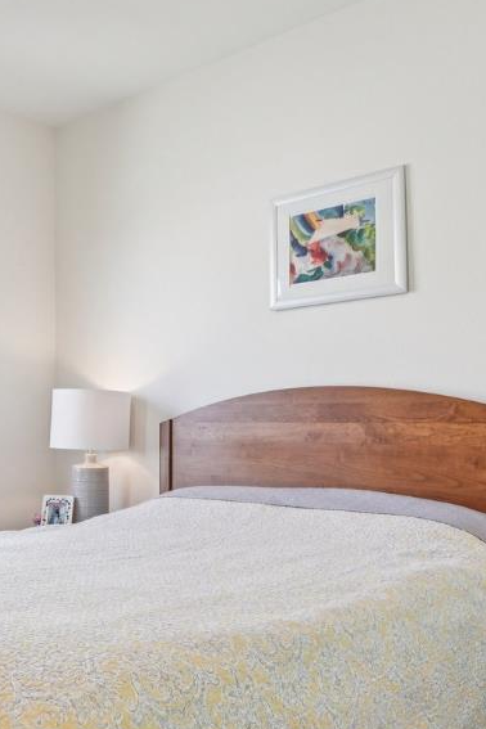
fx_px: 749
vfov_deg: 51.7
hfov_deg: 34.1
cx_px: 54
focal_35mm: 37
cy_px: 420
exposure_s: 1/40
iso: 640
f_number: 8
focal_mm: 14
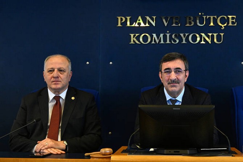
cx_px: 122
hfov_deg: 41.1
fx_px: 324
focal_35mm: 48
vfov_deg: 28.1
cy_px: 81
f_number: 4.5
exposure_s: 1/125
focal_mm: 48
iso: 2000
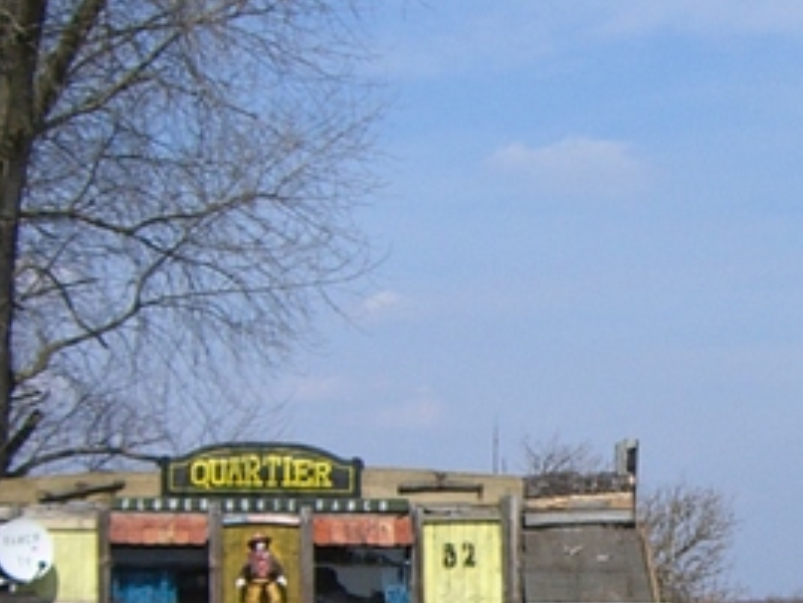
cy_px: 490
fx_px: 2622
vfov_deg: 13.1
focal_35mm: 113
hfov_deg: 17.1
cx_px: 731
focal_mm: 6.2
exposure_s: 1/800
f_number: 4.3
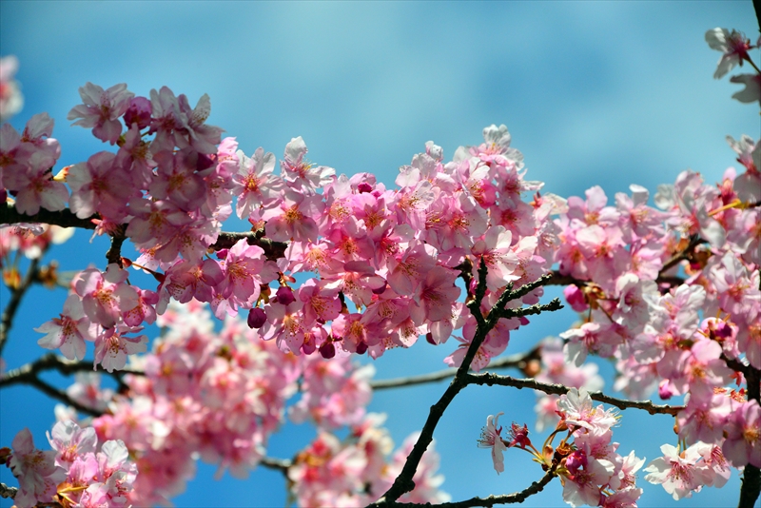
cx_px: 380
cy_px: 254
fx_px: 6344
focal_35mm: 300
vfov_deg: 4.6
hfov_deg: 6.9
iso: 800
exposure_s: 1/3200
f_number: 9
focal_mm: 300
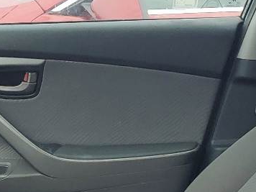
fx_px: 865
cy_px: 286
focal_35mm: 117
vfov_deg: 12.1
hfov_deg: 16.2
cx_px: -50
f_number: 1.5
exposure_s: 1/667
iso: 50
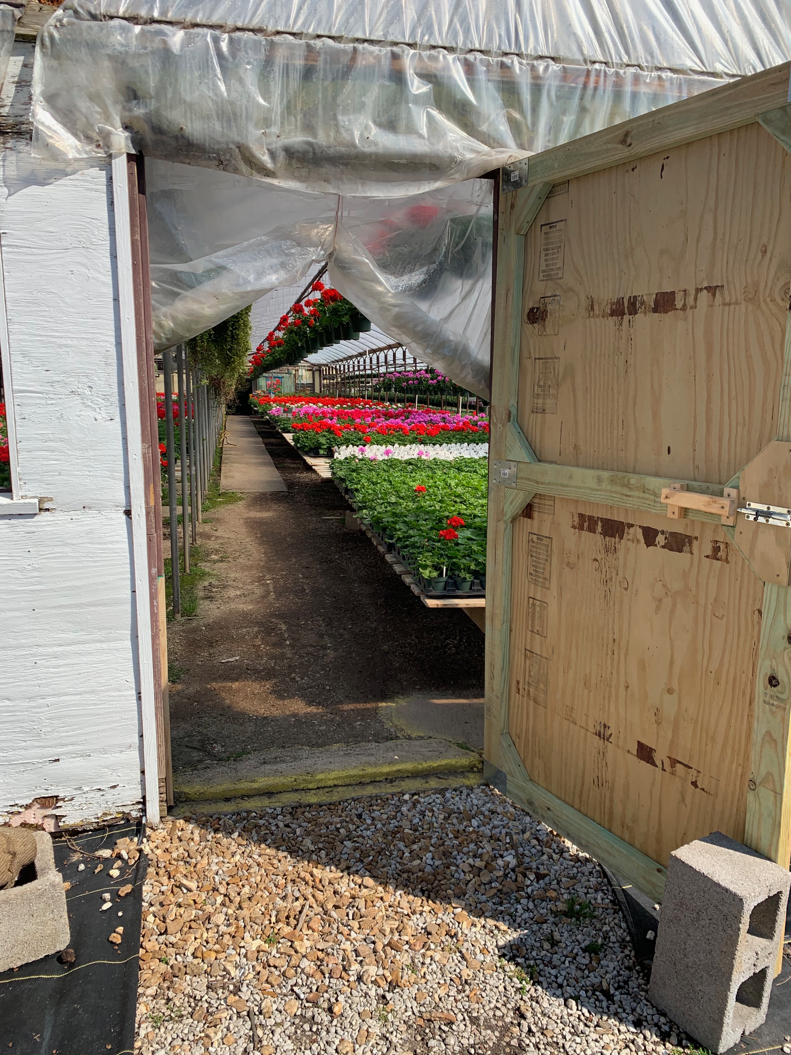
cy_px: 528
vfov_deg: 67.3
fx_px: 792
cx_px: 396
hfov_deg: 53.1
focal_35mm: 26
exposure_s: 1/1689
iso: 25
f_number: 1.8
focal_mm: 4.25
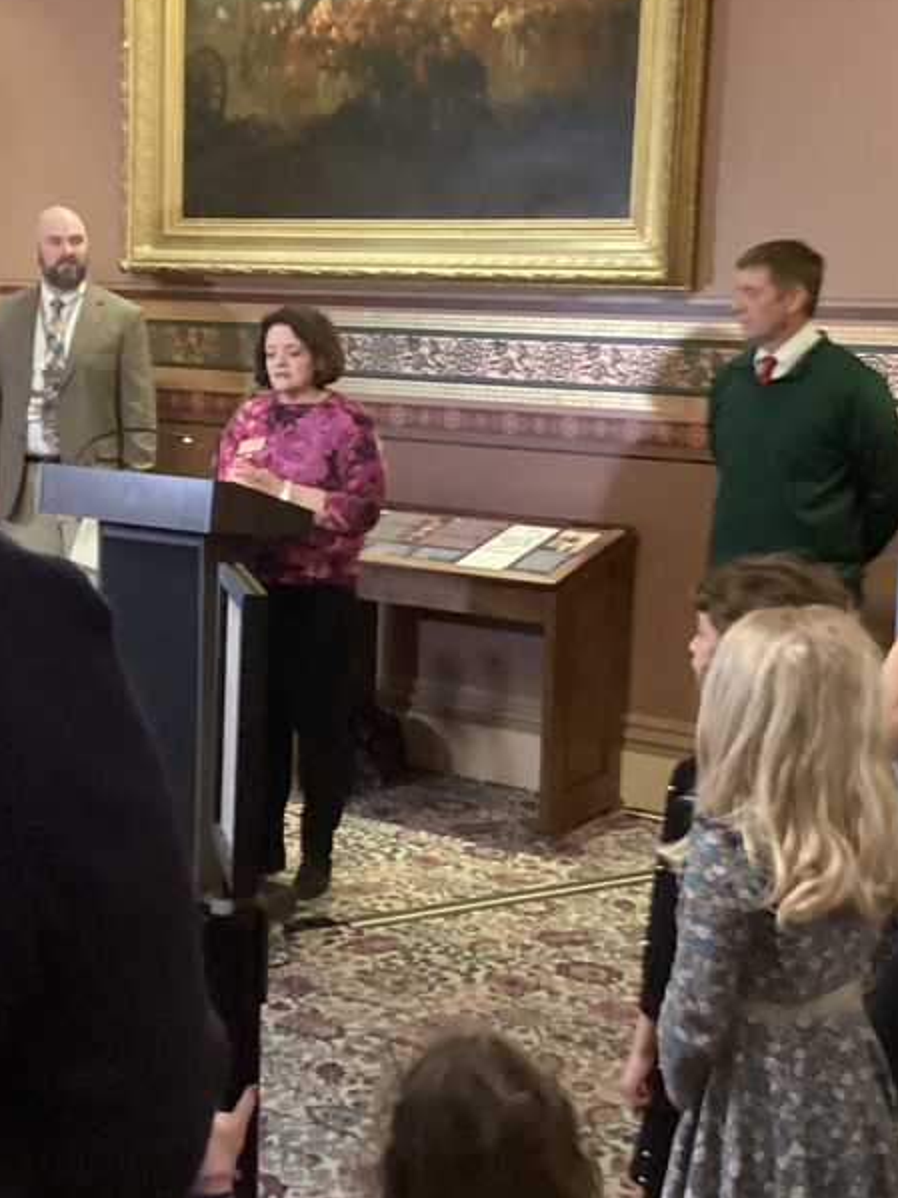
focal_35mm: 53
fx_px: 1834
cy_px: 546
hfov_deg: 27.5
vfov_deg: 36.2
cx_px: 364
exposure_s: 1/20
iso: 640
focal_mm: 3.3
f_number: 2.4
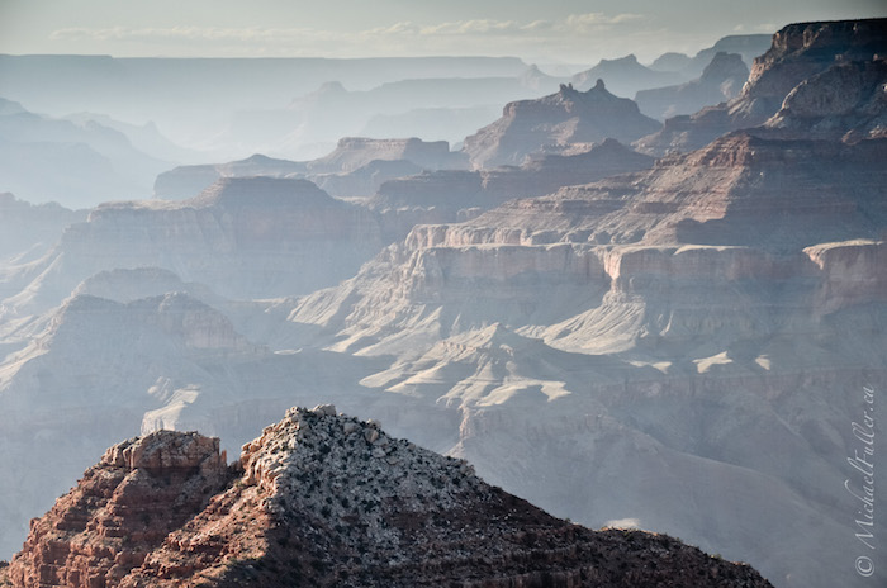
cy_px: 294
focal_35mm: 112
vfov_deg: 12.1
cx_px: 444
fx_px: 2767
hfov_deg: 18.2
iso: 400
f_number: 8
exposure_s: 1/125
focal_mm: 75
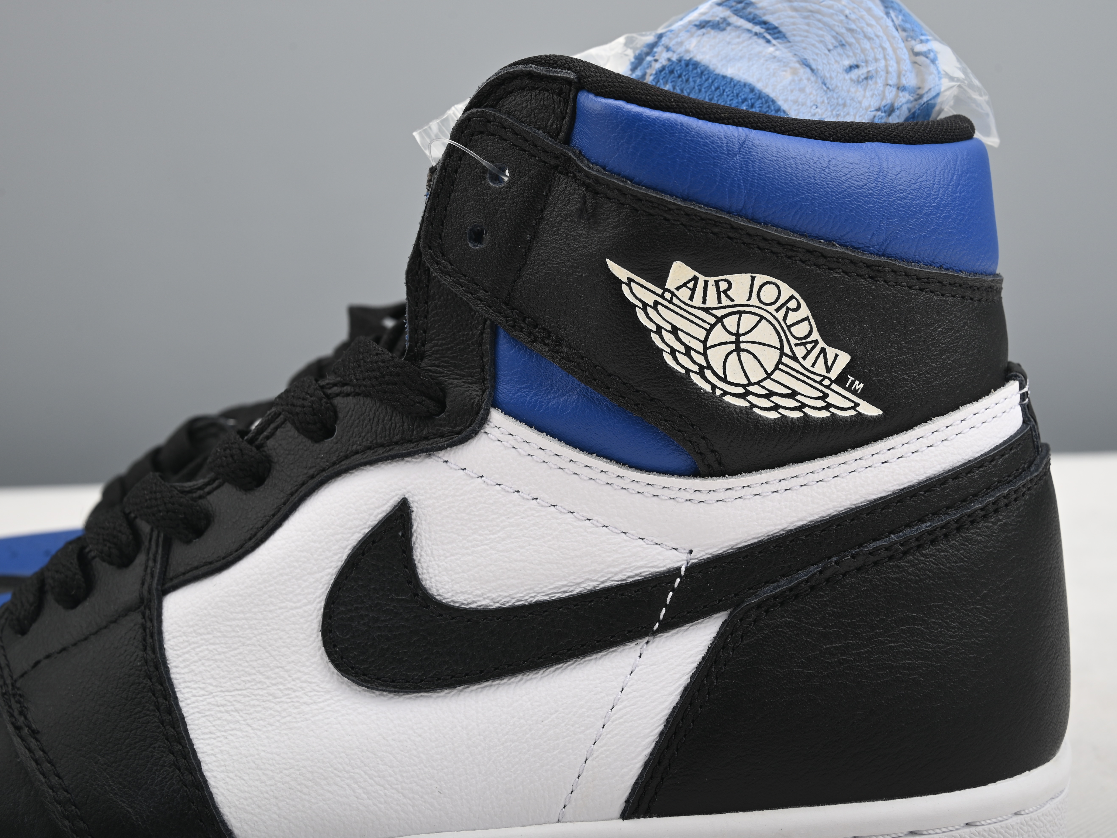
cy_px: 413
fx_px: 1420
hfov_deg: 42.9
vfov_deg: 32.9
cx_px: 591
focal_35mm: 44
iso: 100
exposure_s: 1/200
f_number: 11
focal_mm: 40
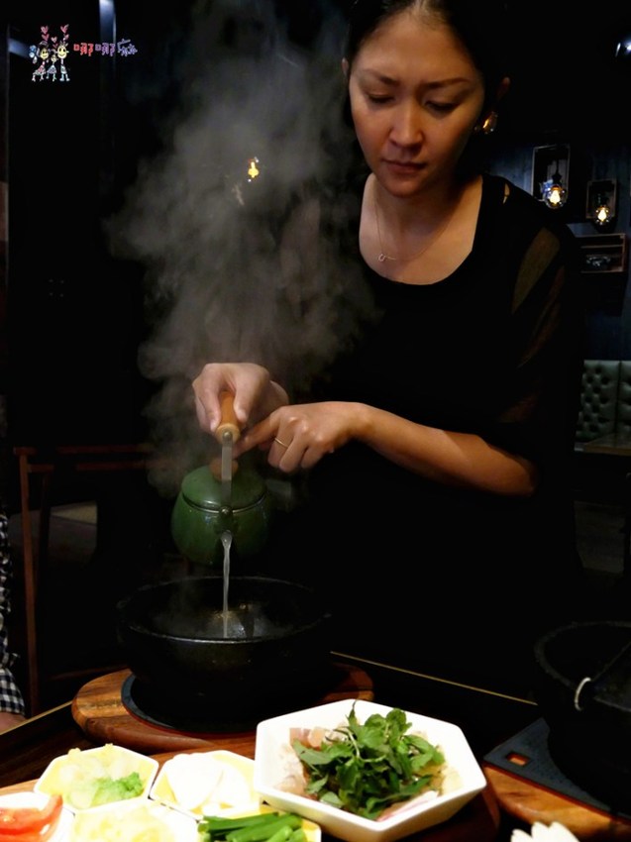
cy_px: 421
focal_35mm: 30
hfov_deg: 46.8
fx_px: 730
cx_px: 316
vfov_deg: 60.0
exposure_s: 1/40
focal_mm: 15
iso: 3200
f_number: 3.6
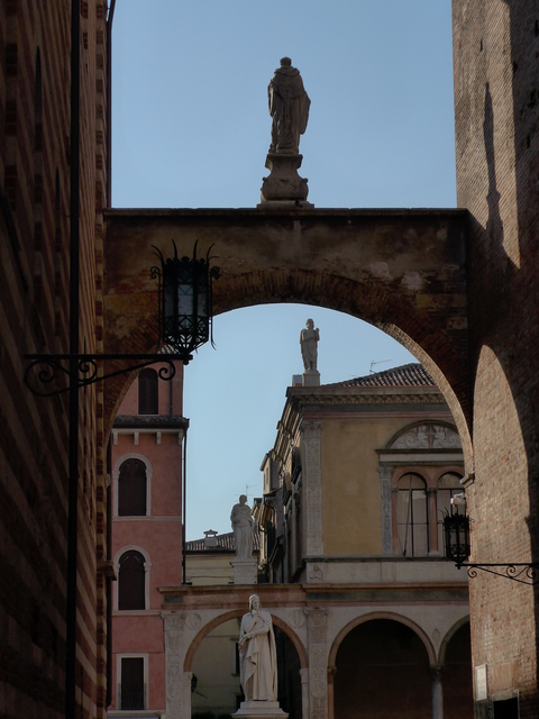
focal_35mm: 97
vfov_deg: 20.2
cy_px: 360
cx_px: 270
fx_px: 2014
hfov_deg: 15.2
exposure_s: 1/640
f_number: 5.6
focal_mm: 19.2
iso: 160
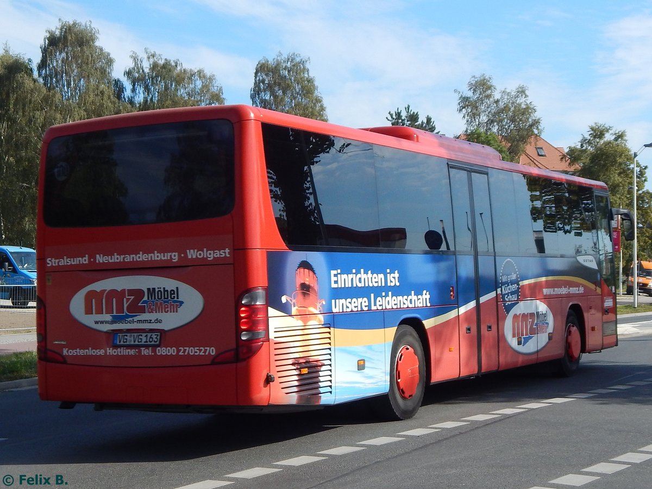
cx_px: 326
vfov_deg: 33.6
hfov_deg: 43.9
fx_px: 810
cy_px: 244
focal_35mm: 43
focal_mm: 7.7
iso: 125
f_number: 7.1
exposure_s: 1/400
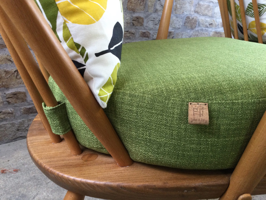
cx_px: 133
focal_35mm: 31
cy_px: 100
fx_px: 238
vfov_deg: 45.4
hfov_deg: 58.4
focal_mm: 3.3
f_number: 2.4
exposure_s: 1/33
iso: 100
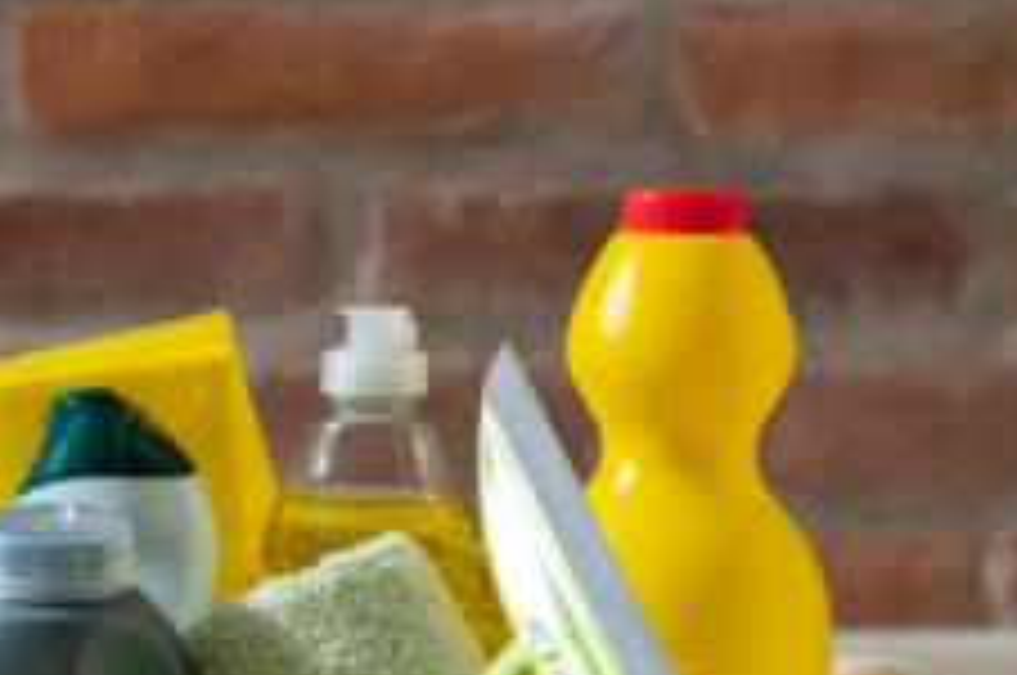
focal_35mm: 133
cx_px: -94
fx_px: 3752
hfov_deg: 15.1
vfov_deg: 10.3
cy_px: 495
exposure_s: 1/125
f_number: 3.2
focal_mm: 50
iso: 320
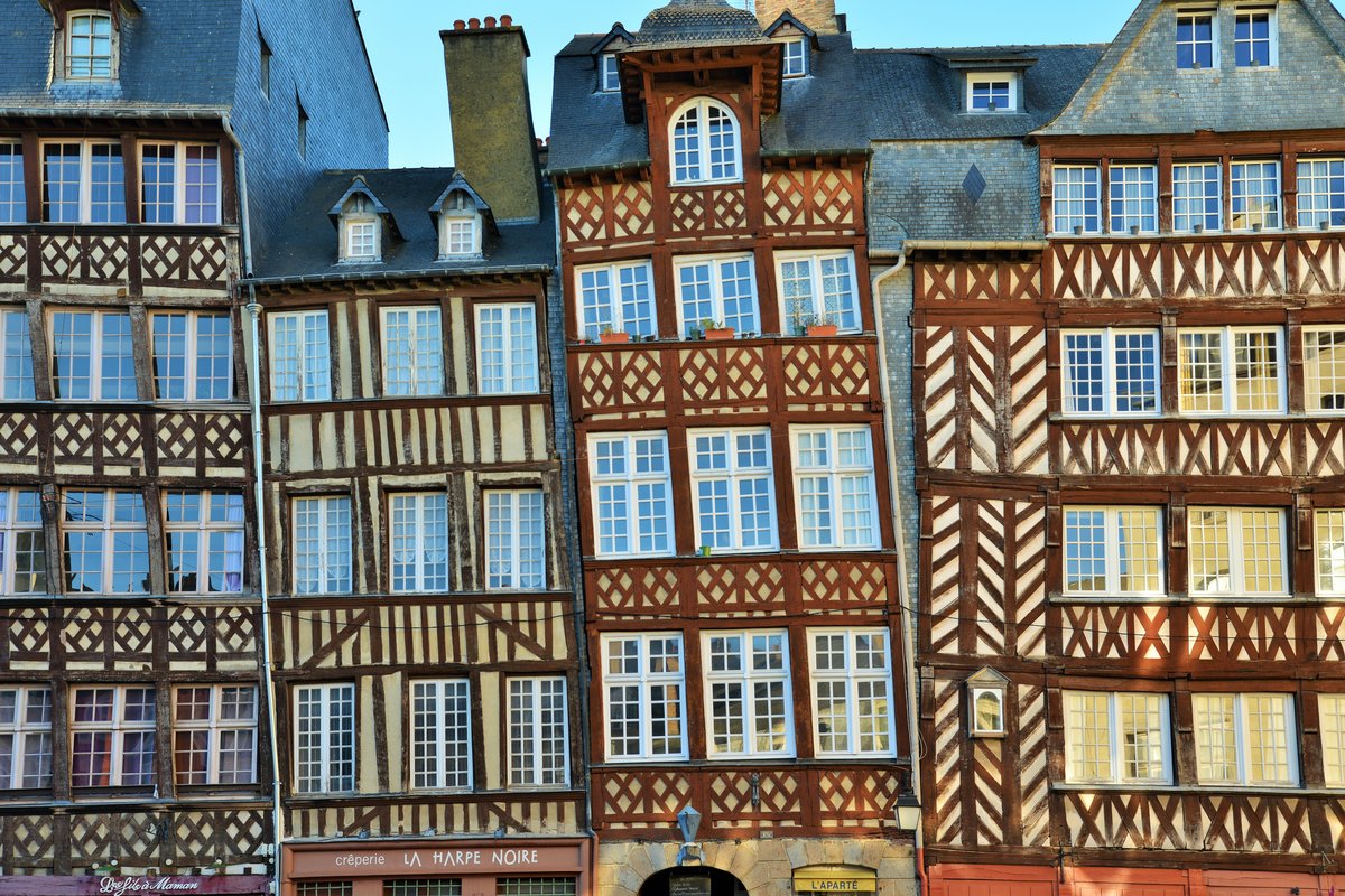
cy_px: 448
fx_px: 1793
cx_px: 672
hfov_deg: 41.1
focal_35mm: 48
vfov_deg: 28.1
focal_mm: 48
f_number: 6.3
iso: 320
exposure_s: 1/200
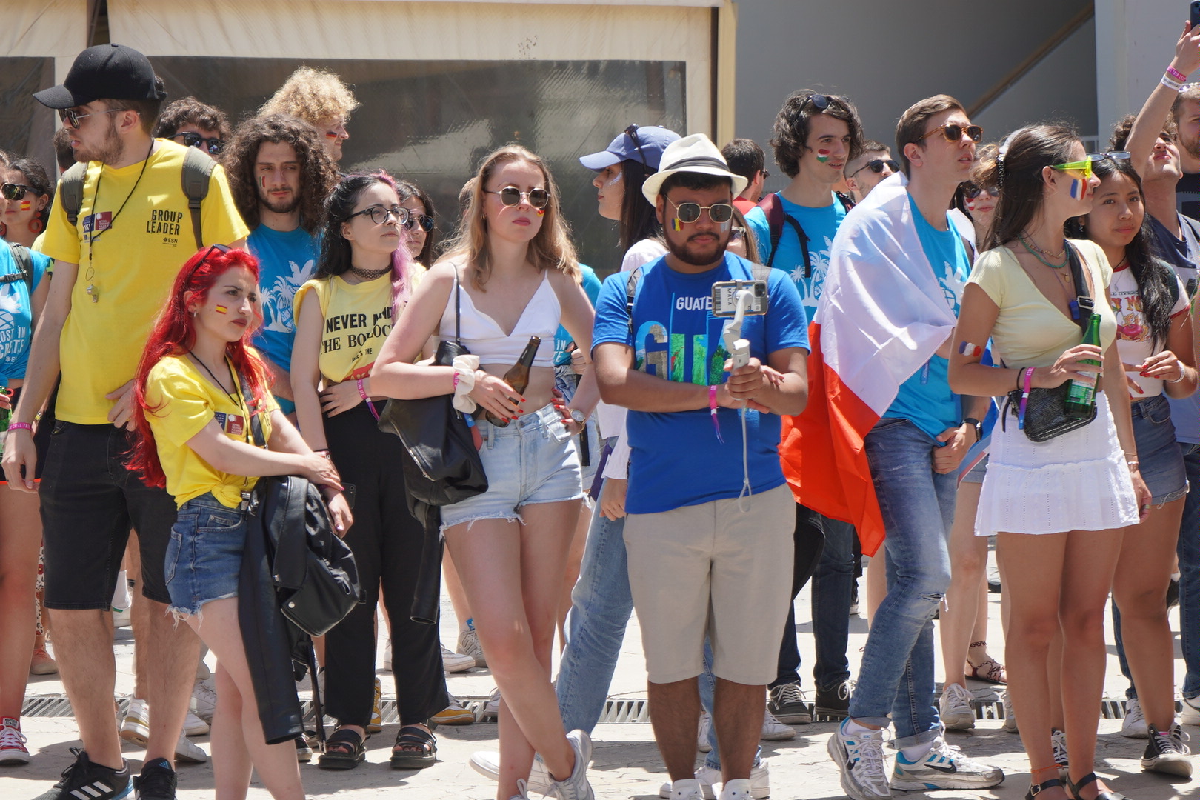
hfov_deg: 19.5
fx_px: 3500
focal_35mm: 105
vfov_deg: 13.0
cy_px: 400
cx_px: 600
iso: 100
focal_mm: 70
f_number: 5.6
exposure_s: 1/320
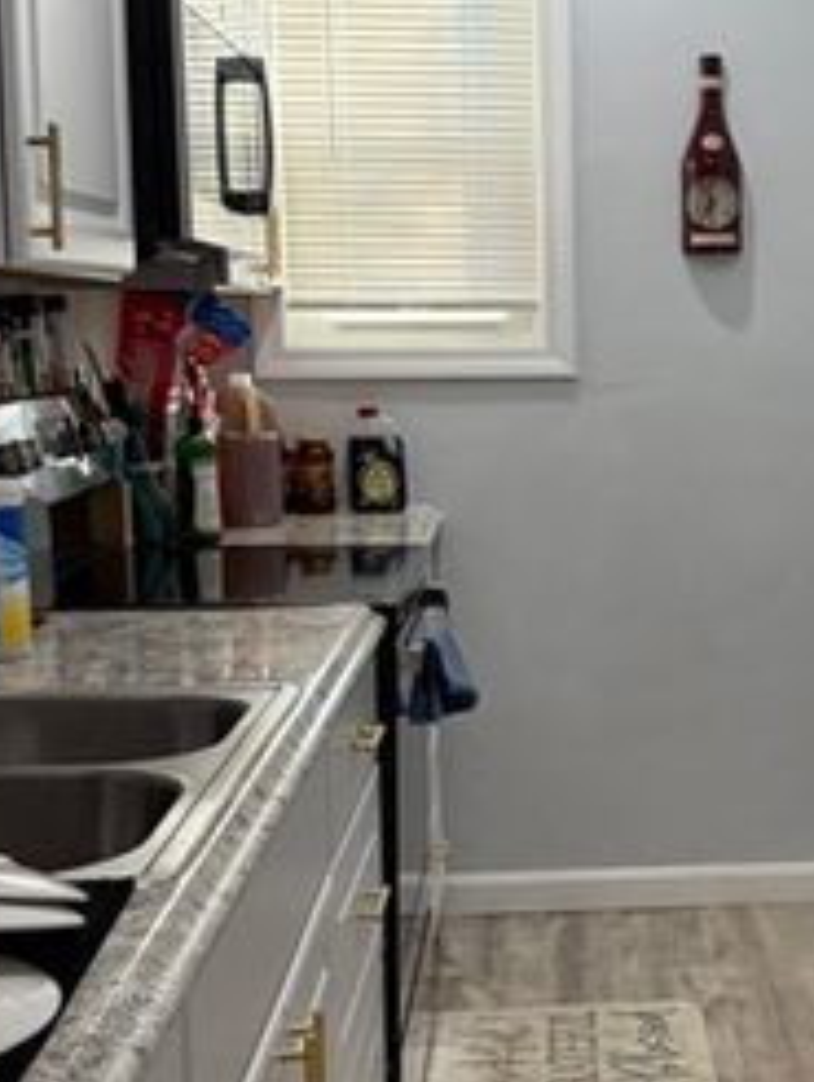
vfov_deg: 29.8
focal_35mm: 65
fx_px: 2034
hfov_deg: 22.2
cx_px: 682
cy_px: 618
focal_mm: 6.76
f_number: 1.78
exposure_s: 1/182
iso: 200
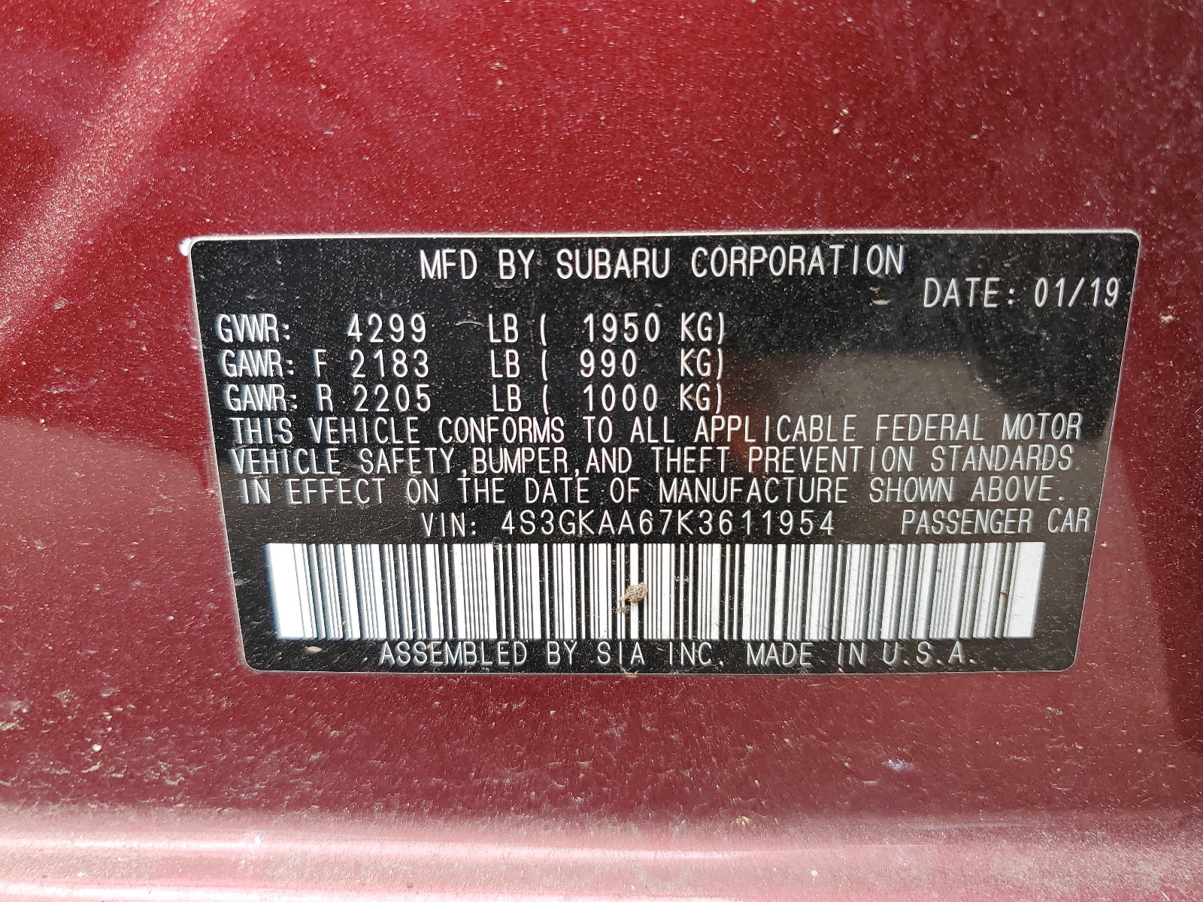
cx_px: 602
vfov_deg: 53.1
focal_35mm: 26
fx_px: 904
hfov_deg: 67.3
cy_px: 451
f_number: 1.5
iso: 50
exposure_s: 1/125
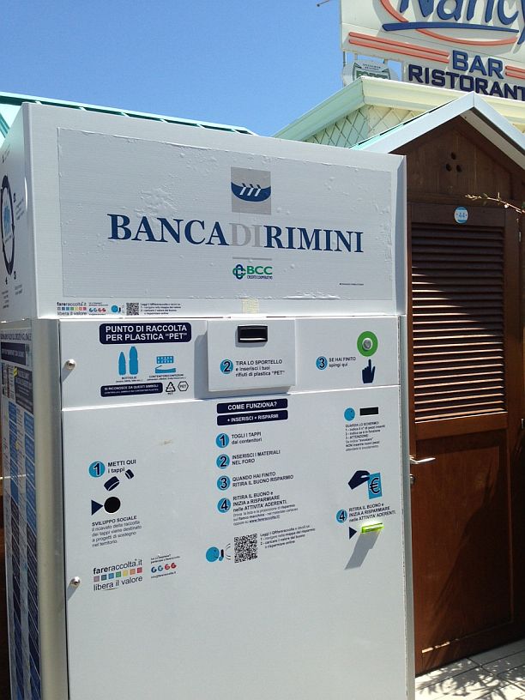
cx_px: 262
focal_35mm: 33
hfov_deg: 42.9
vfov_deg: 55.4
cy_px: 350
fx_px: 667
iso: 50
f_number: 2.4
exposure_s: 1/1597
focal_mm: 4.13
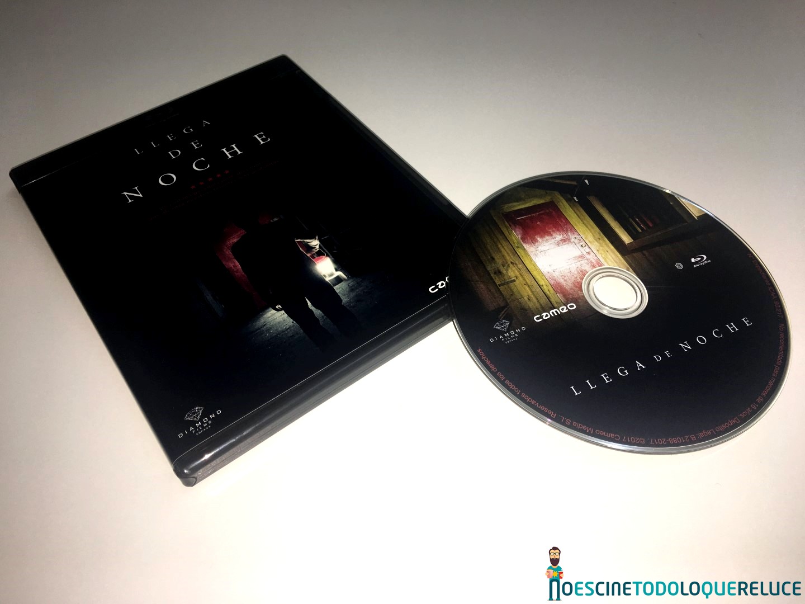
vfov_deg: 48.2
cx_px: 402
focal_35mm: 29
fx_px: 674
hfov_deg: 61.7
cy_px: 302
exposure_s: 1/90
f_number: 2.2
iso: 25
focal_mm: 4.15
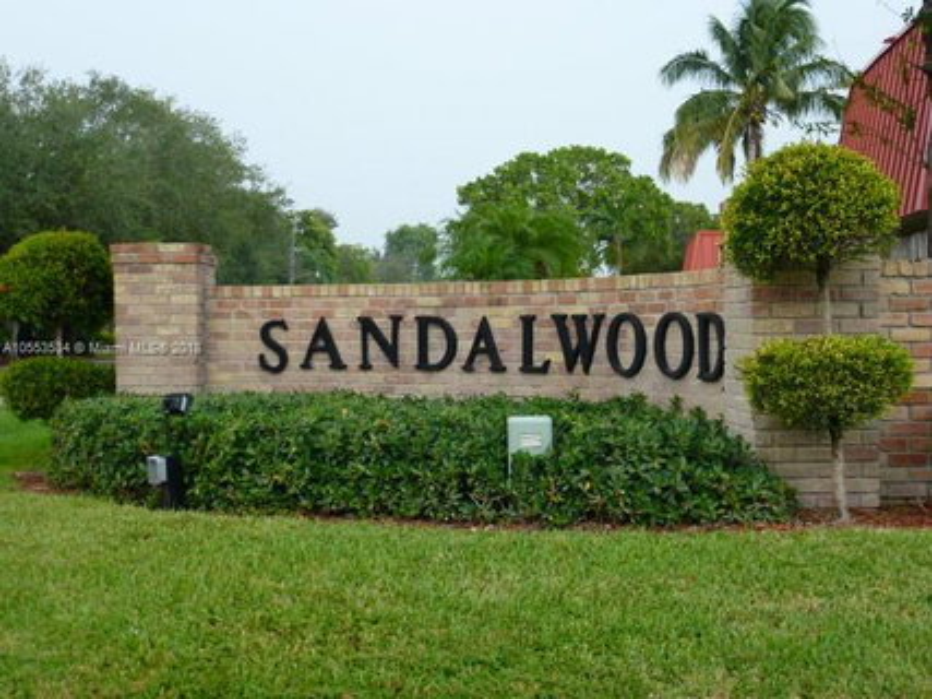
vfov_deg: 28.5
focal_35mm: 51
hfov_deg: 37.5
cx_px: 466
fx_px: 1373
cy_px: 350
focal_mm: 8.7
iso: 200
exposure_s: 1/80
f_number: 4.1
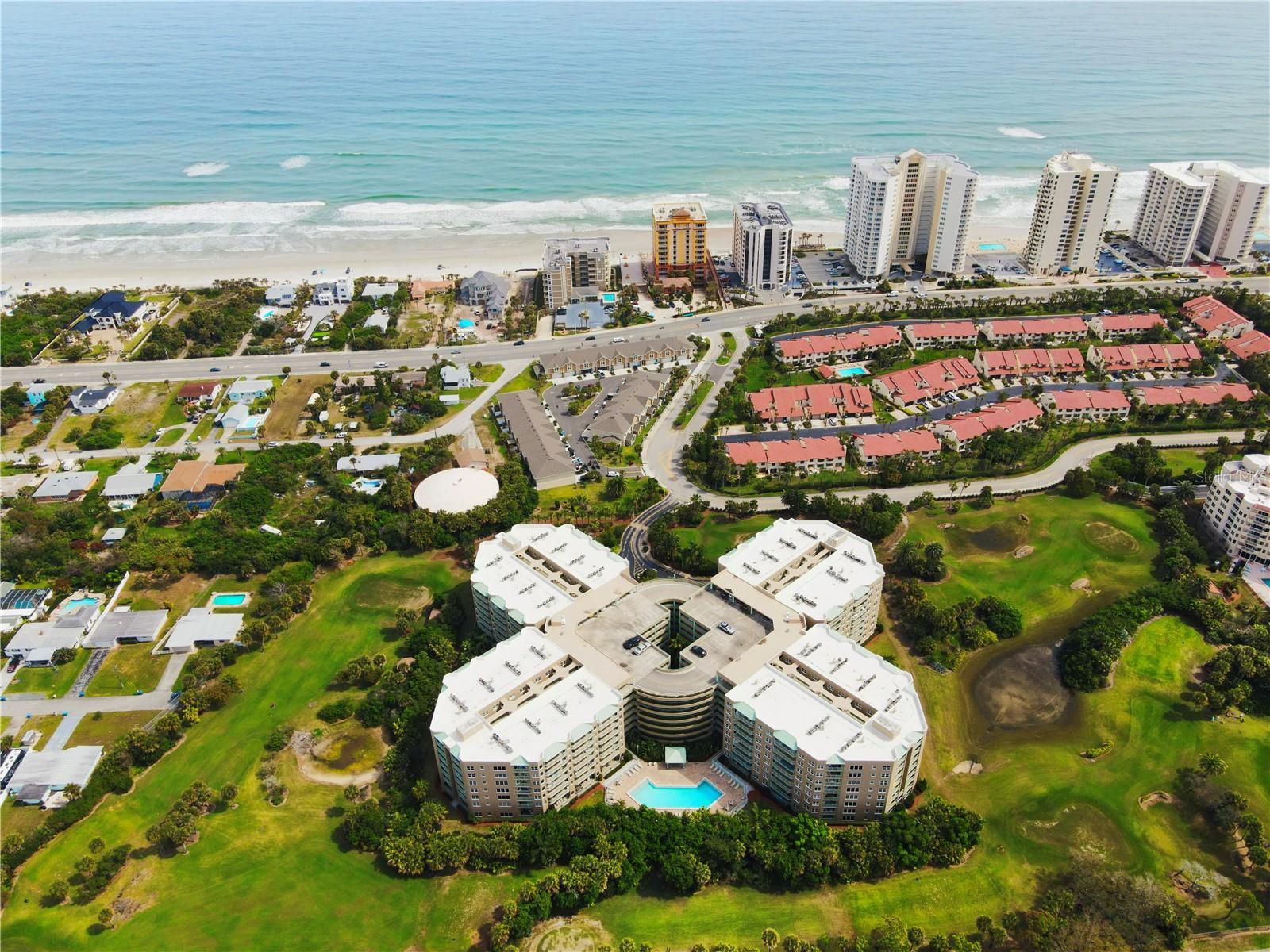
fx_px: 881
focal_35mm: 24
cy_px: 476
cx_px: 635
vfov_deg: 56.8
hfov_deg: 71.6
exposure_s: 1/50
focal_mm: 4.5
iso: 100
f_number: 2.8
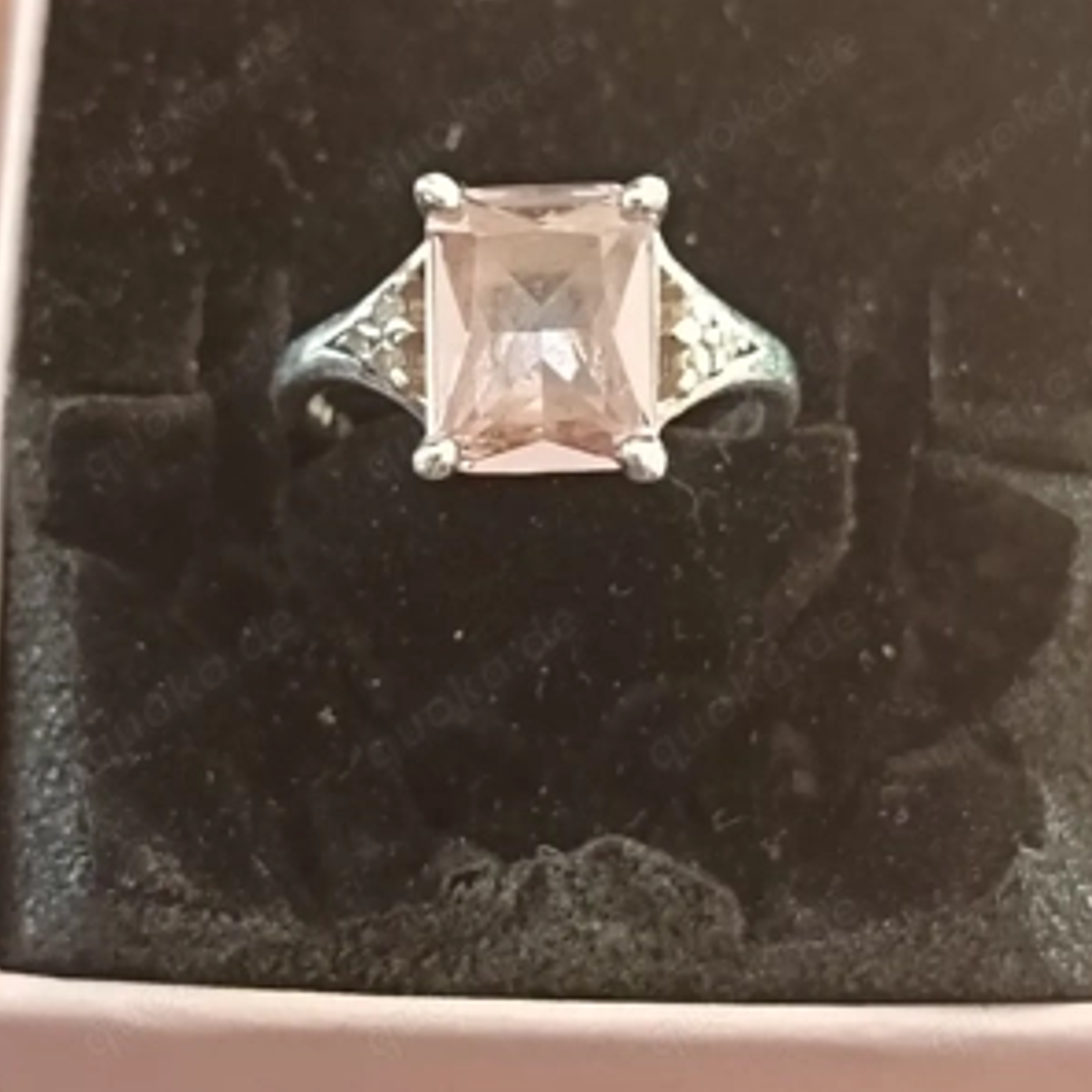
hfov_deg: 20.2
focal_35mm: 86
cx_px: 550
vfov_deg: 20.2
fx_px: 3069
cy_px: 439
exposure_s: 1/33.3
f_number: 1.75
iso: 2498
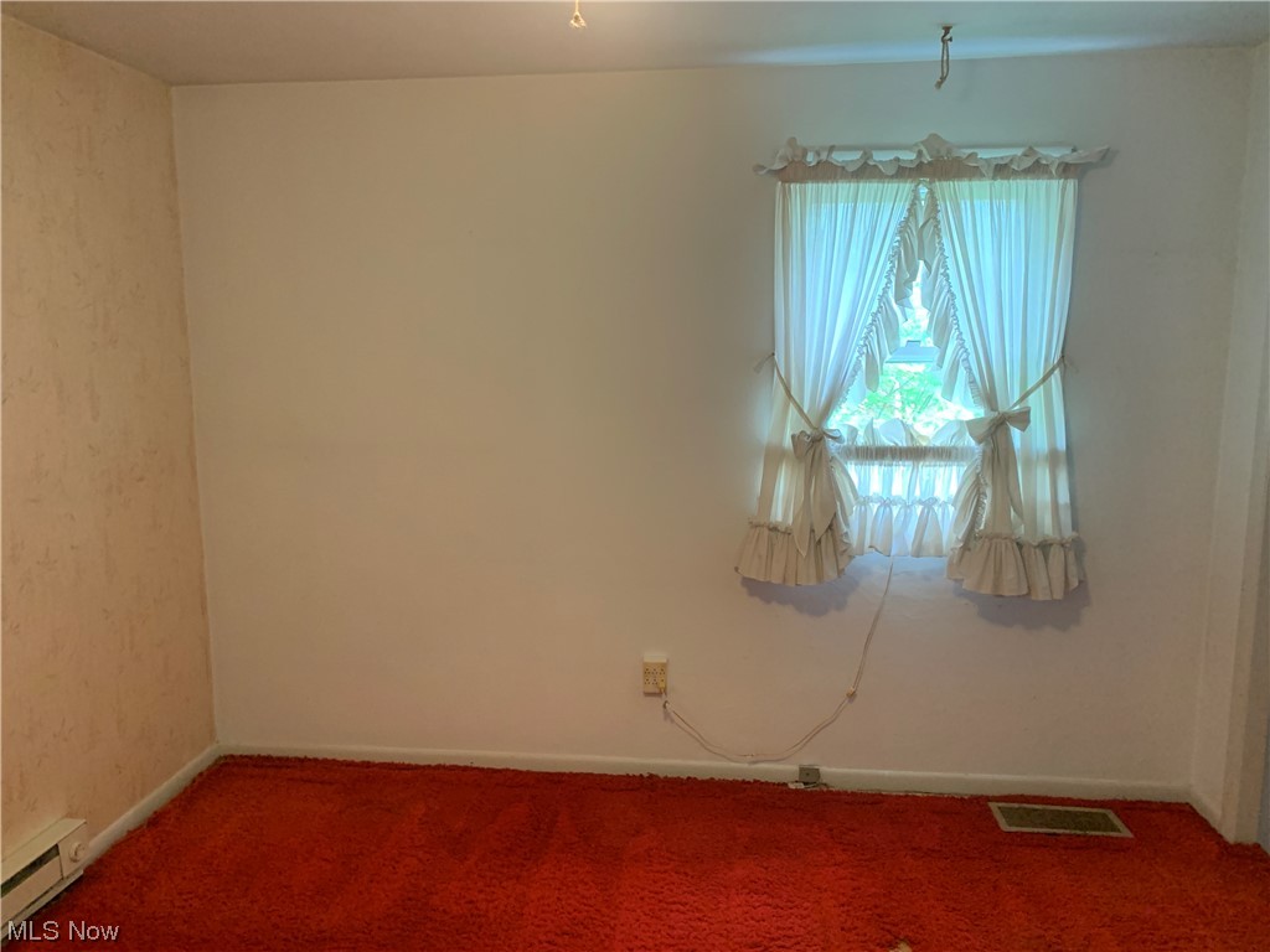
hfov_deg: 67.3
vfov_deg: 53.1
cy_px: 476
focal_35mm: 26
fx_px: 954
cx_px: 635
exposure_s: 1/60
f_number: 1.8
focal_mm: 4.25
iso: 320
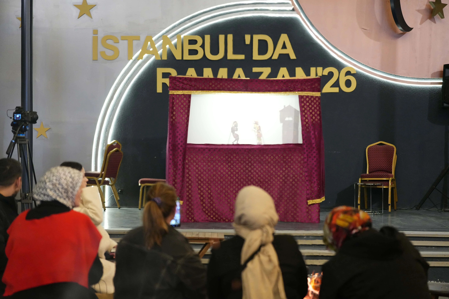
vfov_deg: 19.5
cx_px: 224
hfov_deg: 28.8
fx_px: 873
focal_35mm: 70
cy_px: 150
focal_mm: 70
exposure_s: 1/250
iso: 4000
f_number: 2.8
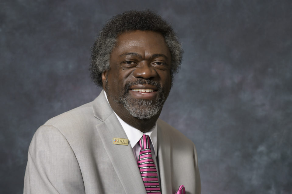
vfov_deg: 16.1
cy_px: 97
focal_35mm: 85
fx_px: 689
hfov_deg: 23.9
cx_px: 146
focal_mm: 85
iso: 560
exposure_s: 1/125
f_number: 8
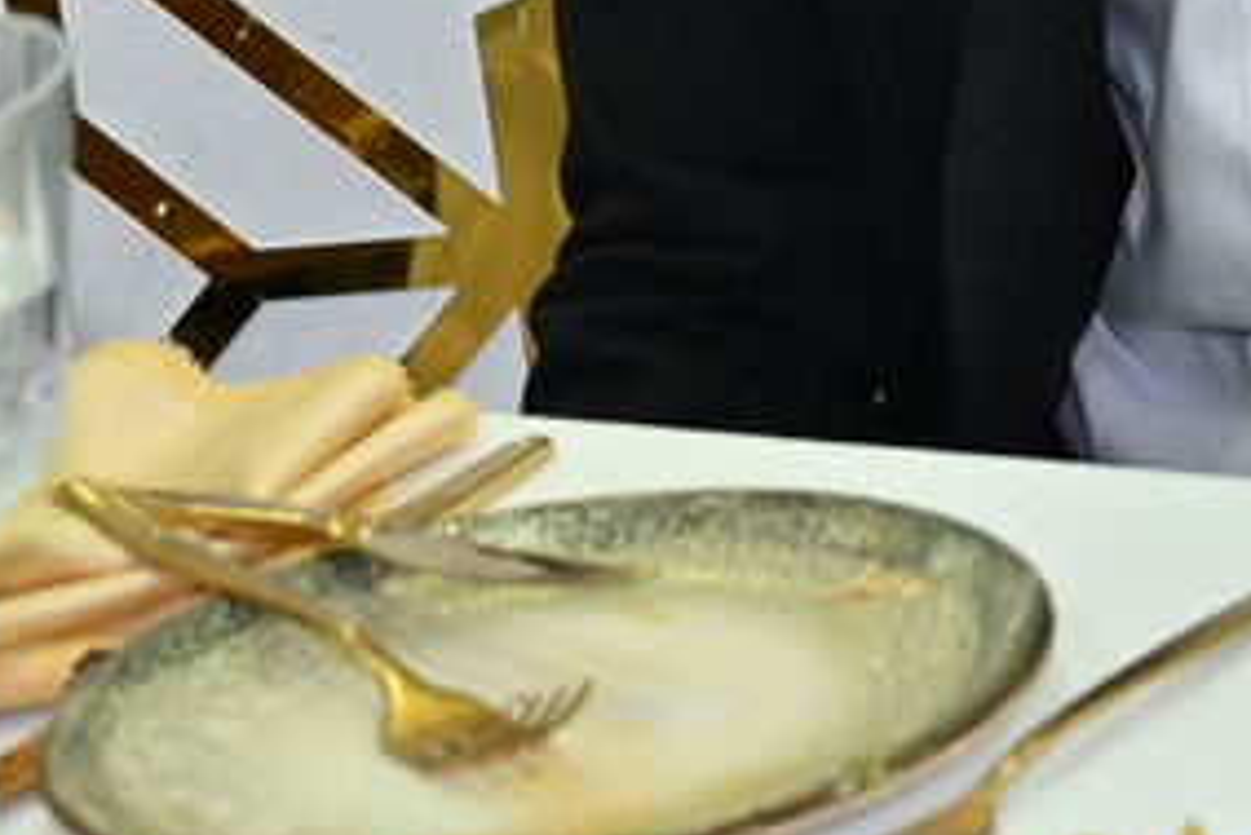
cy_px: -612
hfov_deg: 7.5
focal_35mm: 267
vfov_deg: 5.1
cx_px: 2193
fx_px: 9283
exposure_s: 1/200
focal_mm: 54
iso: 1000
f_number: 4
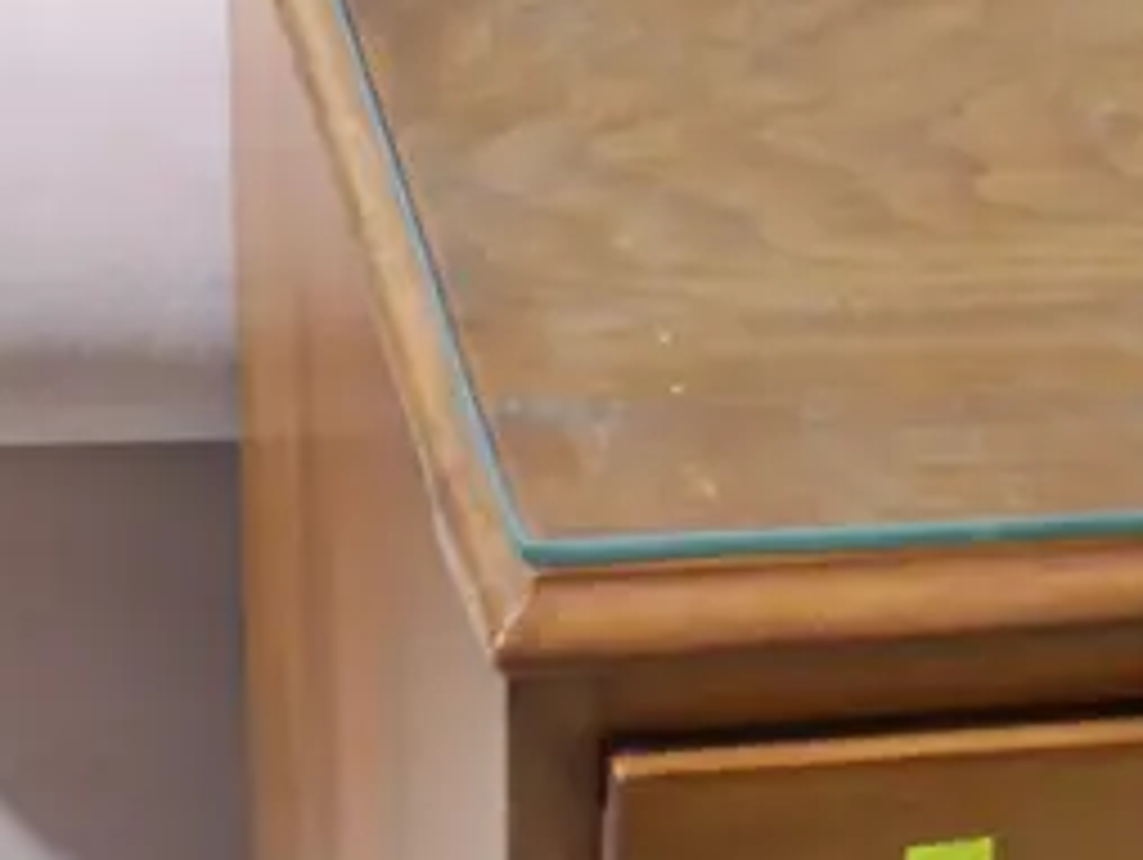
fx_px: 4792
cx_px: 1944
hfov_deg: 12.6
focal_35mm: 145
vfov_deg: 10.0
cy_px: 1173
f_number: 4
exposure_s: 1/60
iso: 1000
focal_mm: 18
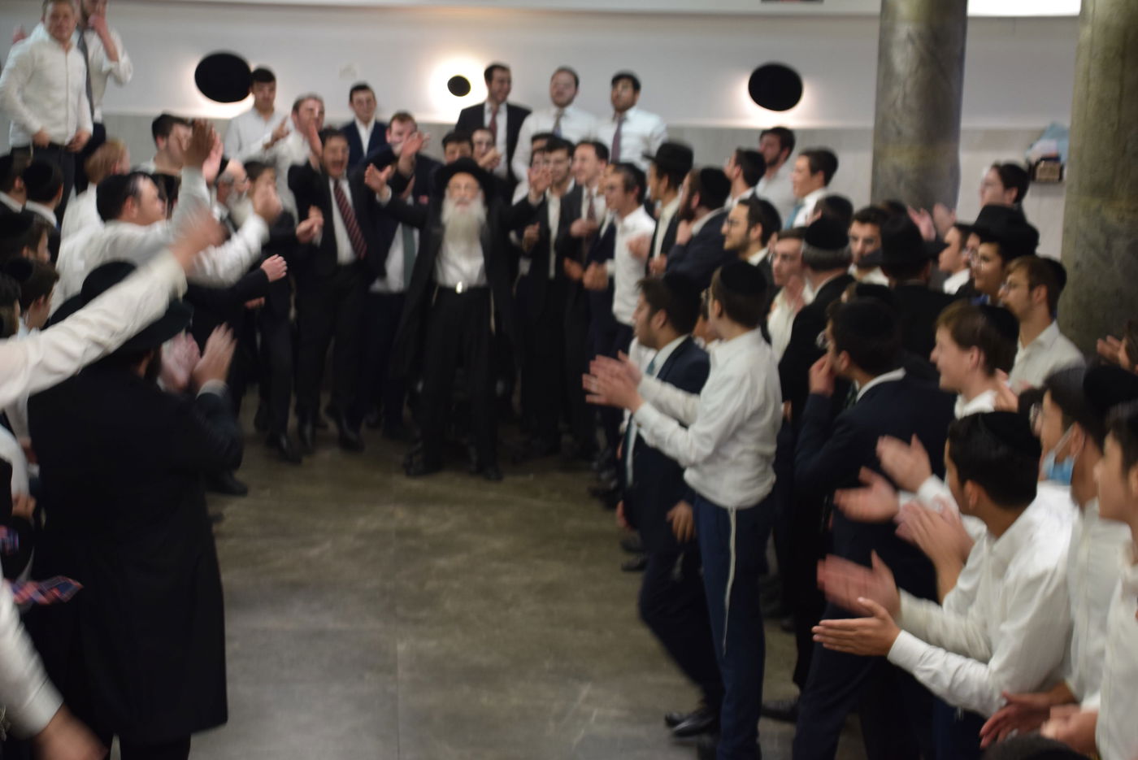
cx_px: 569
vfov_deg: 20.2
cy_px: 380
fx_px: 2135
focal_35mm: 68
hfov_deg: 29.8
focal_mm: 45
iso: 640
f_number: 4.8
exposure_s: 1/60
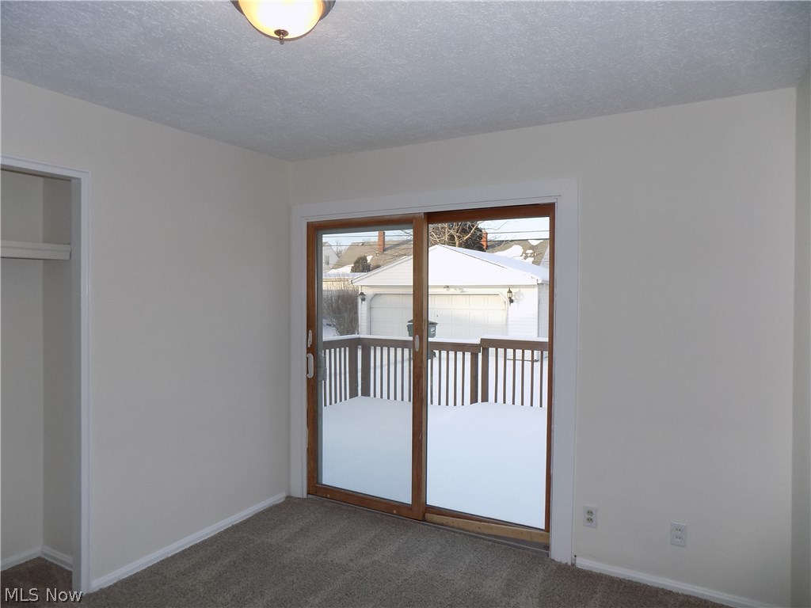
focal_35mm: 23
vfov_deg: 58.9
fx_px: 539
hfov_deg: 73.9
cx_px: 406
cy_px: 304
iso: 80
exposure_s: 1/125
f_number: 3.1
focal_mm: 4
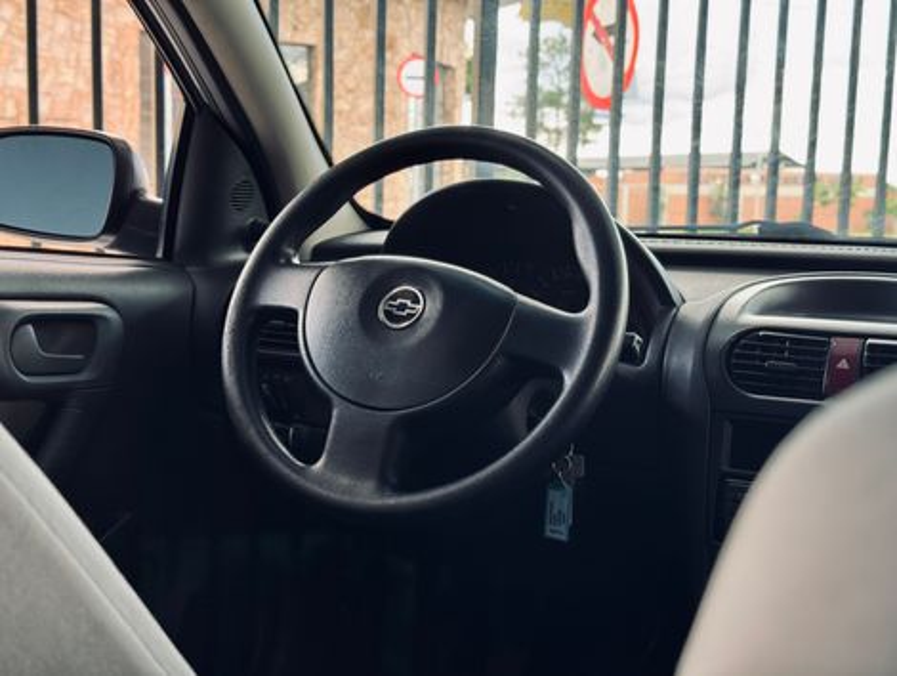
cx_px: 448
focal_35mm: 48
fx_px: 1246
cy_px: 338
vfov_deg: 30.3
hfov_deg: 39.6
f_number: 1.78
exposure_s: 1/71
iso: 100
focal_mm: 6.76
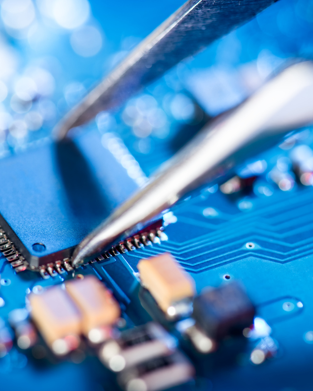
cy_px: 196
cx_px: 152
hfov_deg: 10.4
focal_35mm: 149
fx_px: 1725
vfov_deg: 12.9
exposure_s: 1/60
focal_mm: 105
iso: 160
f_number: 8
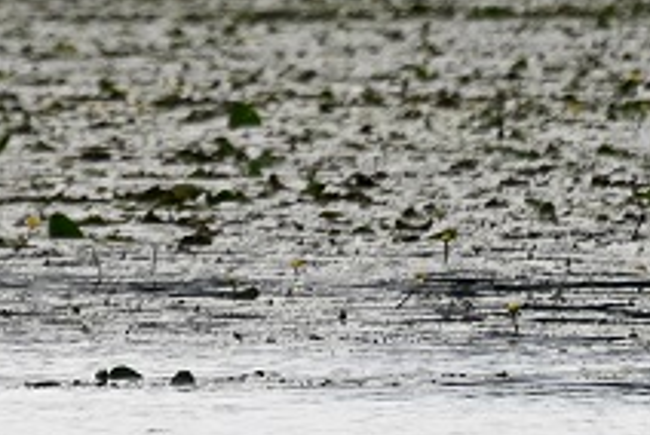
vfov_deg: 1.0
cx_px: 61
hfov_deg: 1.5
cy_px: -349
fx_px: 24282
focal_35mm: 1343
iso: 200
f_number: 5.6
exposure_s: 1/1000
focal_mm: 300
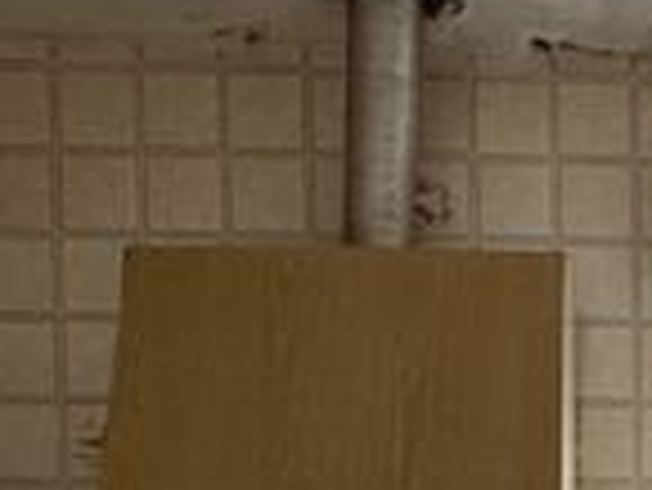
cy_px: 764
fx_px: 1282
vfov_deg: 18.7
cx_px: 722
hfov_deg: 26.3
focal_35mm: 68
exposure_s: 1/99
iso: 320
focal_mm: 2.22
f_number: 2.2
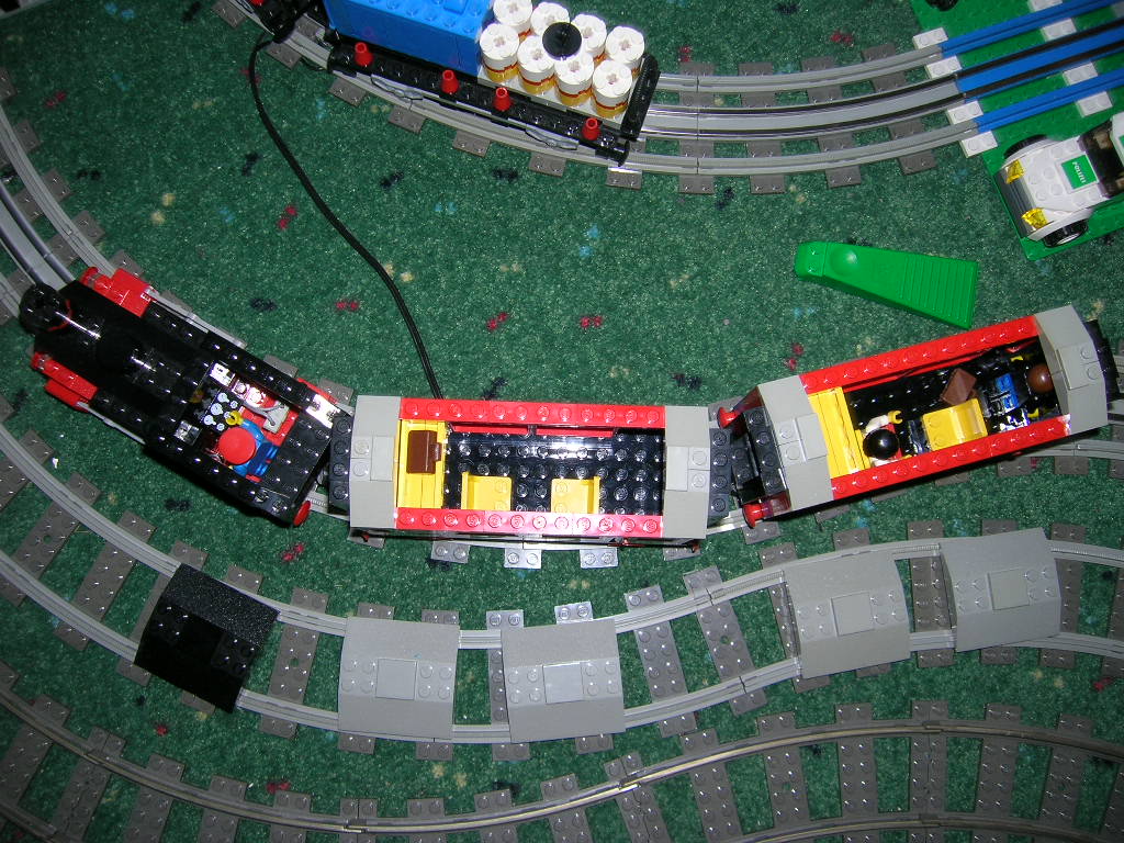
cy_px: 422
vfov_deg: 41.8
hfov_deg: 54.0
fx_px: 1104
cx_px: 562
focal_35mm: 34
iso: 50
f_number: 2.9
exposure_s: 1/60.1
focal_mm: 5.7
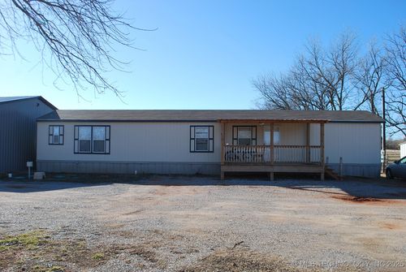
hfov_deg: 67.3
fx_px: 305
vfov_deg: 48.1
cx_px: 203
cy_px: 136
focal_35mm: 27
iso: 100
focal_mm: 18
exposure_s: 1/200
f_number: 7.1
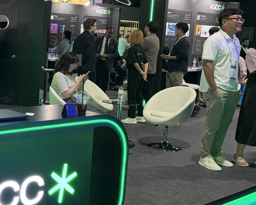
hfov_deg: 31.2
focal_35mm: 55
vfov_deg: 27.6
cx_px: -9
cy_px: 96
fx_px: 417
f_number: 1.6
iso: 200
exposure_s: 1/50
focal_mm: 5.96
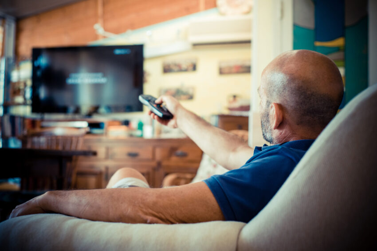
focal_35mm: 50
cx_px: 188
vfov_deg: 27.0
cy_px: 126
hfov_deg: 39.6
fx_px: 524
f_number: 2.5
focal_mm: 50
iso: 1250
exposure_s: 1/250
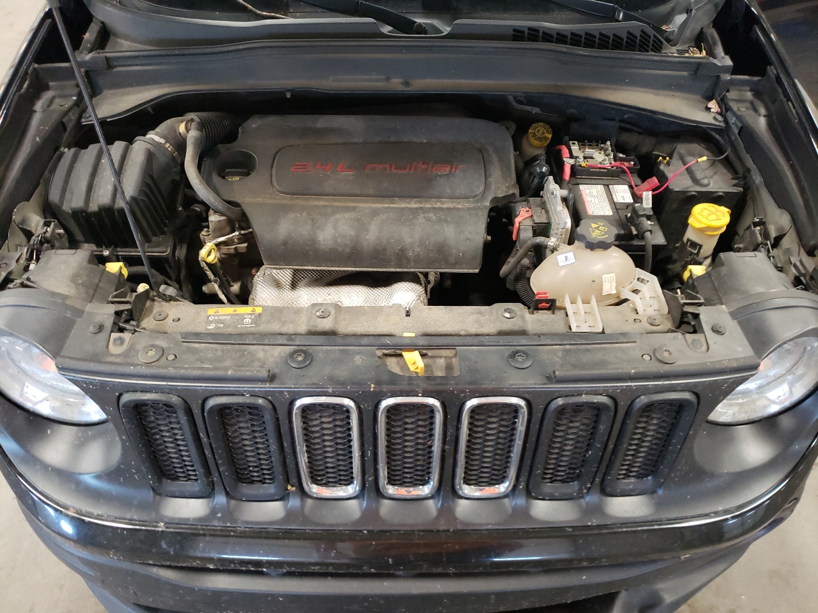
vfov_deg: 53.1
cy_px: 306
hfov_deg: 67.3
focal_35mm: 26
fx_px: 614
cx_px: 409
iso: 388
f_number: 1.5
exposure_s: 1/30
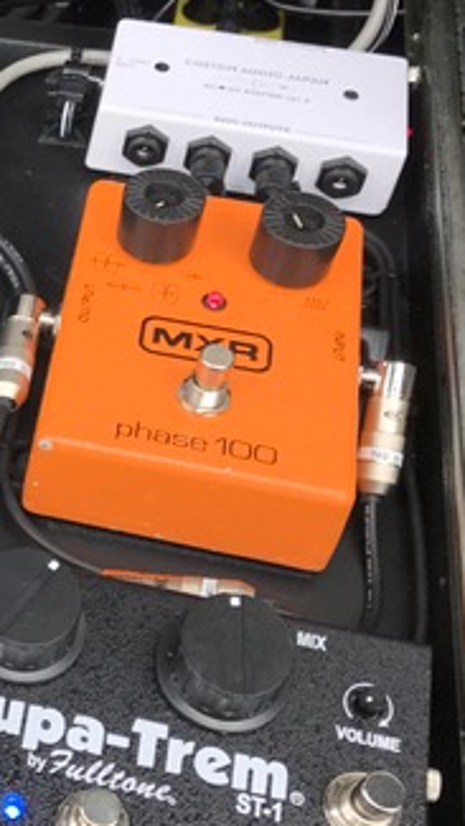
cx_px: -244
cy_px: 407
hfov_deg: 17.8
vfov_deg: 34.9
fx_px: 1314
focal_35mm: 60
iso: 25
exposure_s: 1/50
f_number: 1.8
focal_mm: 3.99
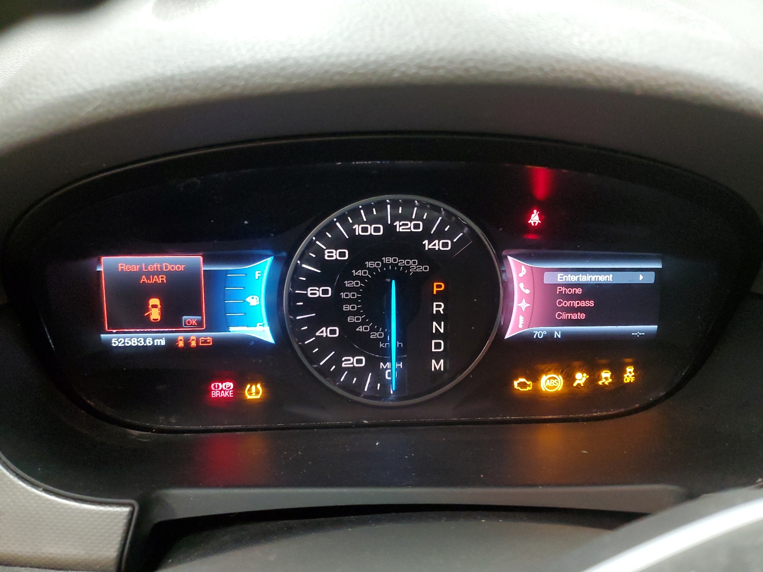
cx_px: 382
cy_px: 286
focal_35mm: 26
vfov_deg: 53.1
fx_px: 573
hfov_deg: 67.3
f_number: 1.5
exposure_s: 1/17
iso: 283
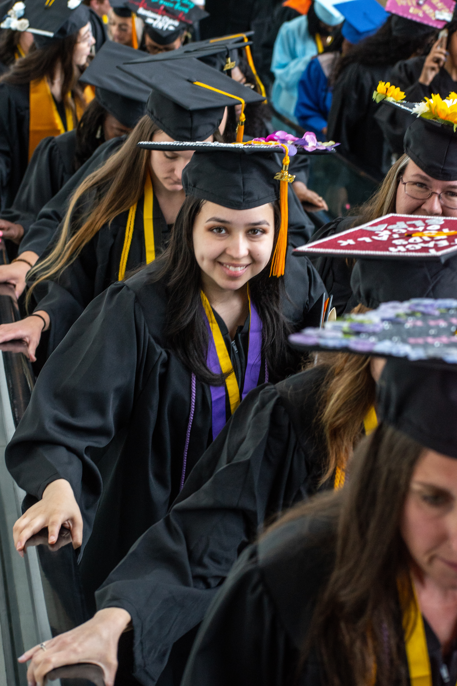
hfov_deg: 11.4
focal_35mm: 120
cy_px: 343
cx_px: 228
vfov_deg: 17.1
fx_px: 2285
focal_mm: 80
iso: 800
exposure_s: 1/180
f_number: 8
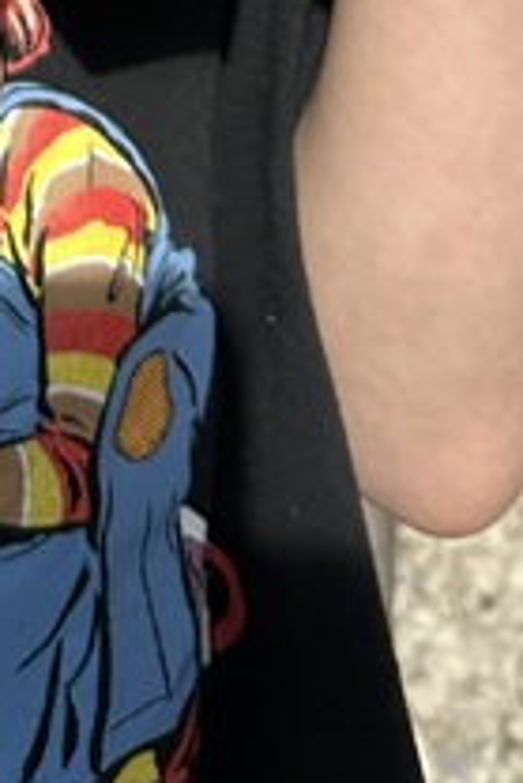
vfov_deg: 13.7
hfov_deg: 10.6
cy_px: -858
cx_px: -376
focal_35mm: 123
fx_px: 2676
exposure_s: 1/2882
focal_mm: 6.86
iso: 80
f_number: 1.78
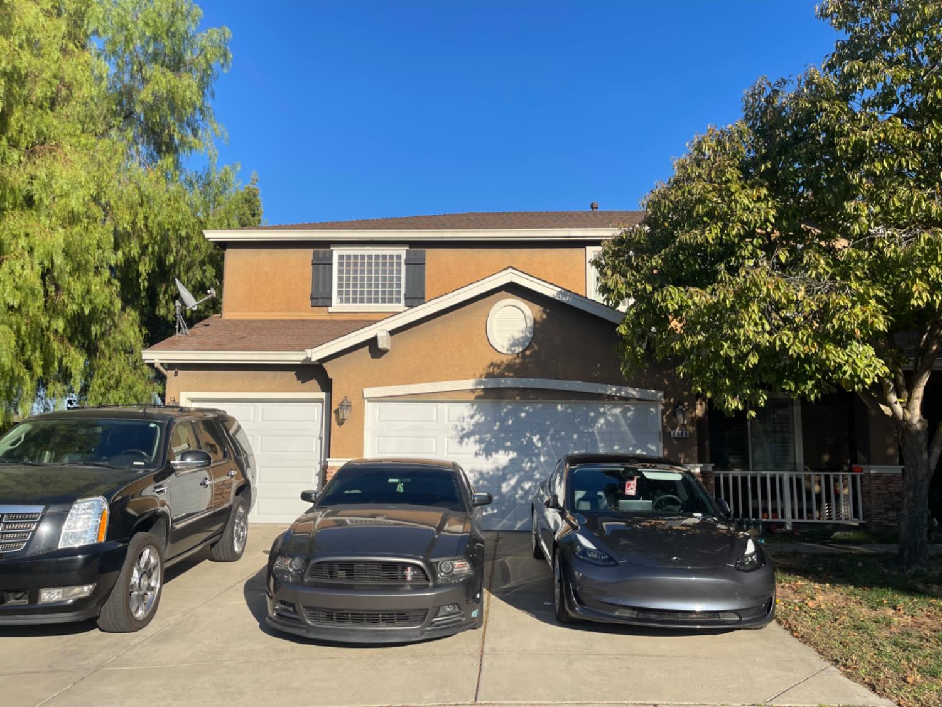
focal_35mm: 25
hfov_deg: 69.4
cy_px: 354
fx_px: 680
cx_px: 471
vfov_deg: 54.9
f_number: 1.6
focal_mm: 5.1
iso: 32
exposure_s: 1/3344
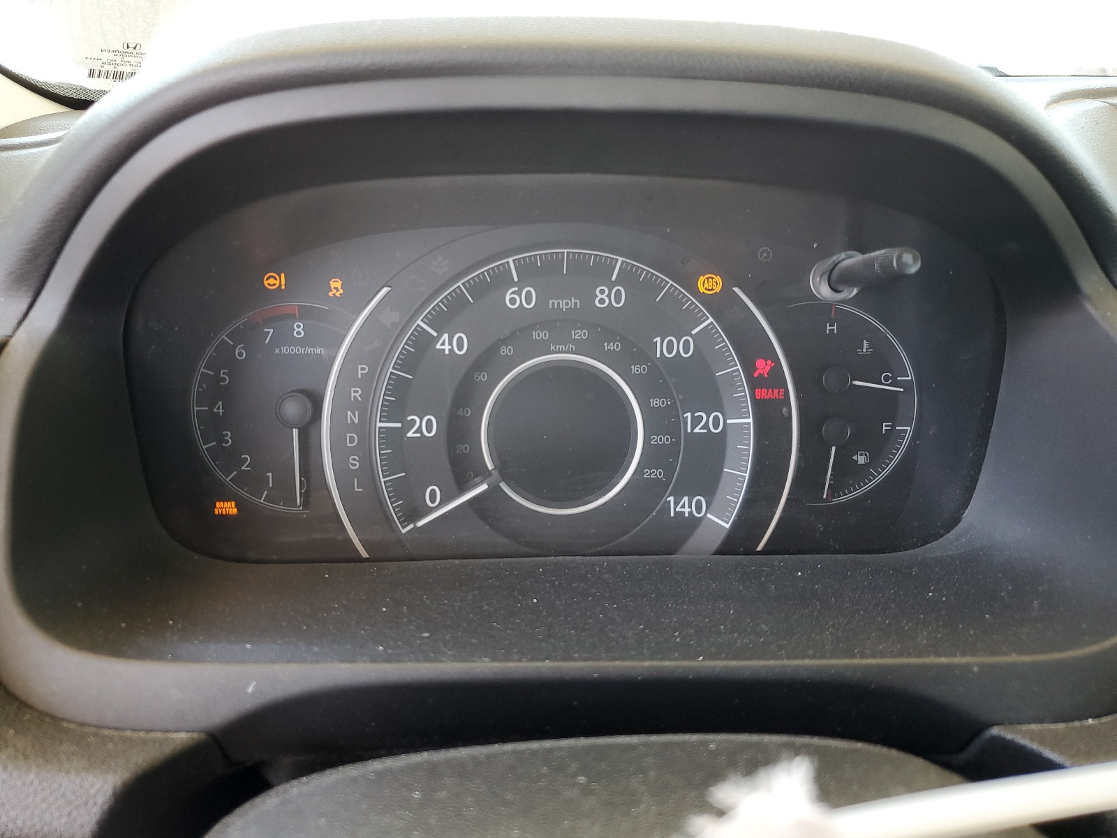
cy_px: 419
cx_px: 558
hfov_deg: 67.3
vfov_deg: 53.1
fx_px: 839
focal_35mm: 26
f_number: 1.5
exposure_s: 1/60.2
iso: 78
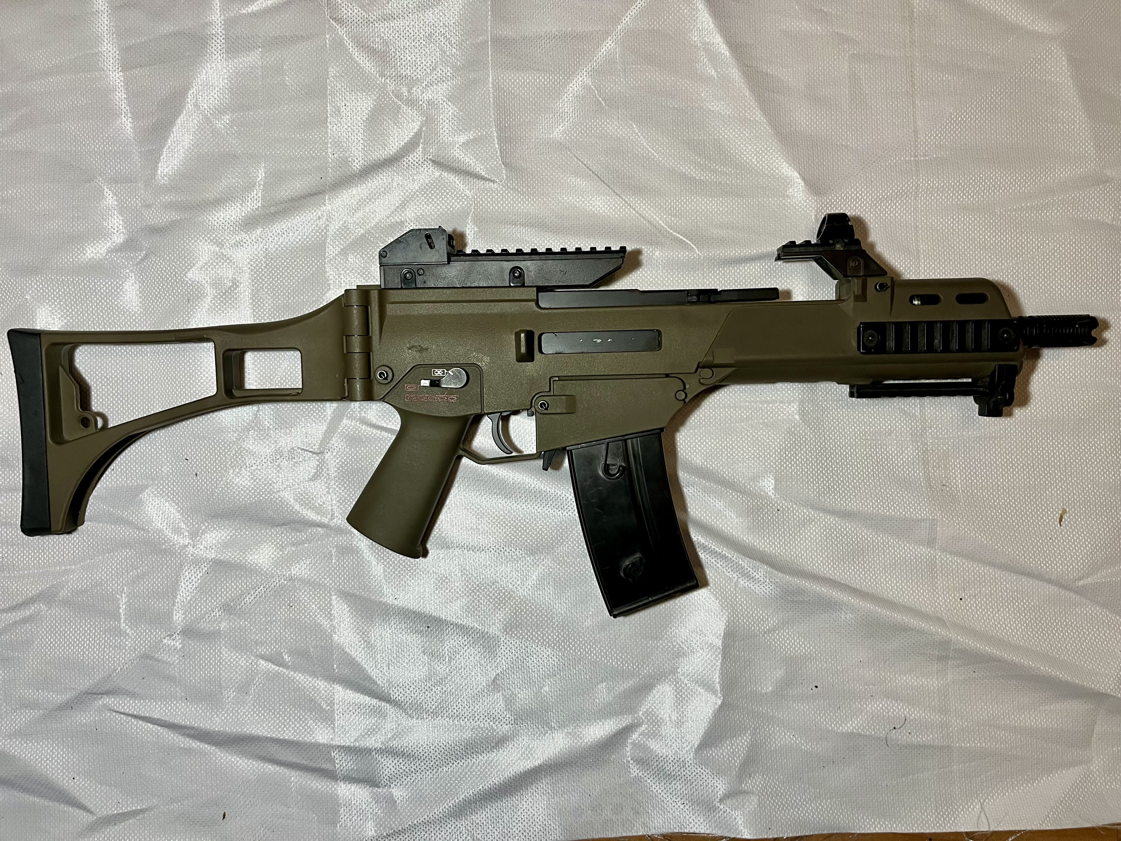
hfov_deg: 67.3
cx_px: 560
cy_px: 420
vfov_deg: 53.1
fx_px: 842
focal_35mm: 26
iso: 80
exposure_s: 1/50
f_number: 1.6
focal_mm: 5.1
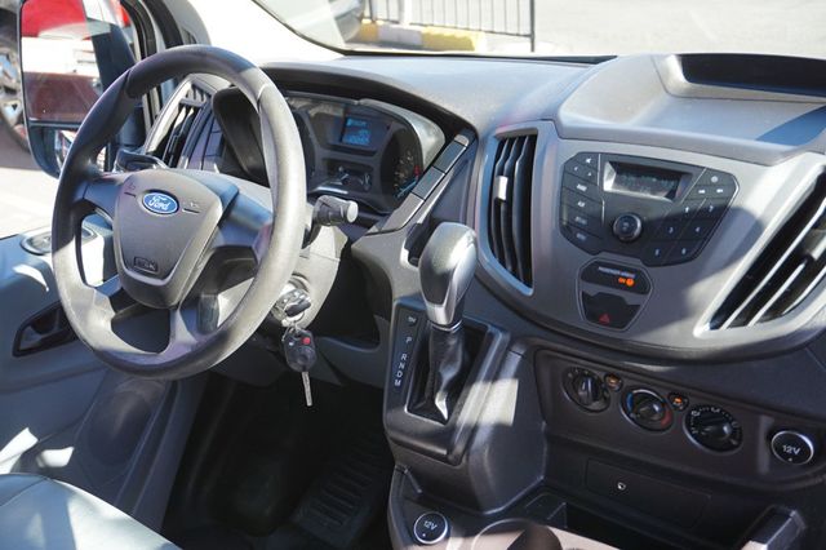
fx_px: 860
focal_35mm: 38
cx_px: 413
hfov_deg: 51.3
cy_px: 275
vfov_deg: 35.5
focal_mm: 25
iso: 100
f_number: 4.5
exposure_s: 1/60
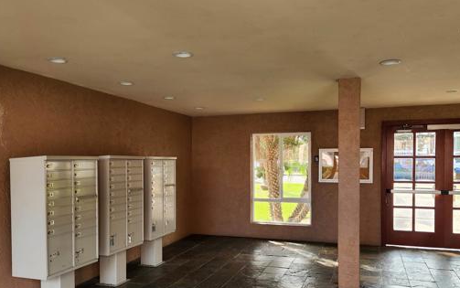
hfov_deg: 61.2
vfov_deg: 40.5
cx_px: 230
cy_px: 174
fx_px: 389
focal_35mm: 31
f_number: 1.8
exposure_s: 1/180
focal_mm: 5.4
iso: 80
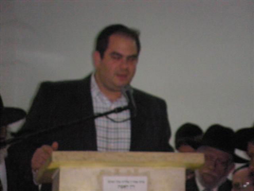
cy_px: 96
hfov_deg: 11.2
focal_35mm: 177
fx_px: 1299
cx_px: 127
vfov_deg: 8.4
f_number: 4.8
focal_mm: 29.5
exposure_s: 1/60
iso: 800
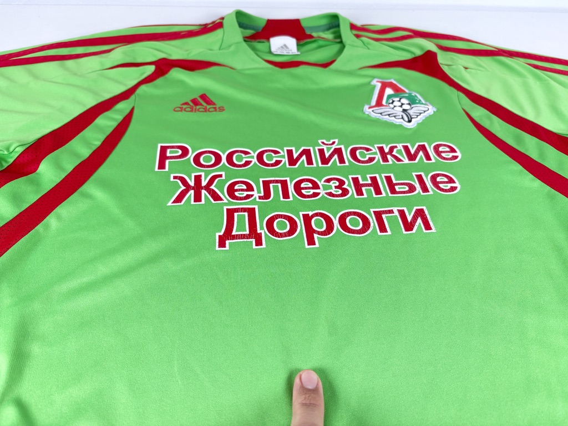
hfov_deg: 67.3
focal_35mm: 26
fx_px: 427
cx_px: 284
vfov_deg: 53.1
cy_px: 213
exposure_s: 1/121
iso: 32
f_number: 1.6
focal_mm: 5.96
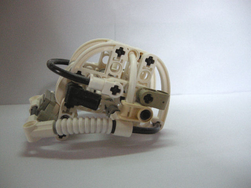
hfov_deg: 52.6
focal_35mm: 35
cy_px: 94
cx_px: 126
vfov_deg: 40.7
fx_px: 254
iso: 354
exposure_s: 1/62.4
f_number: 2.7
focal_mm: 7.5
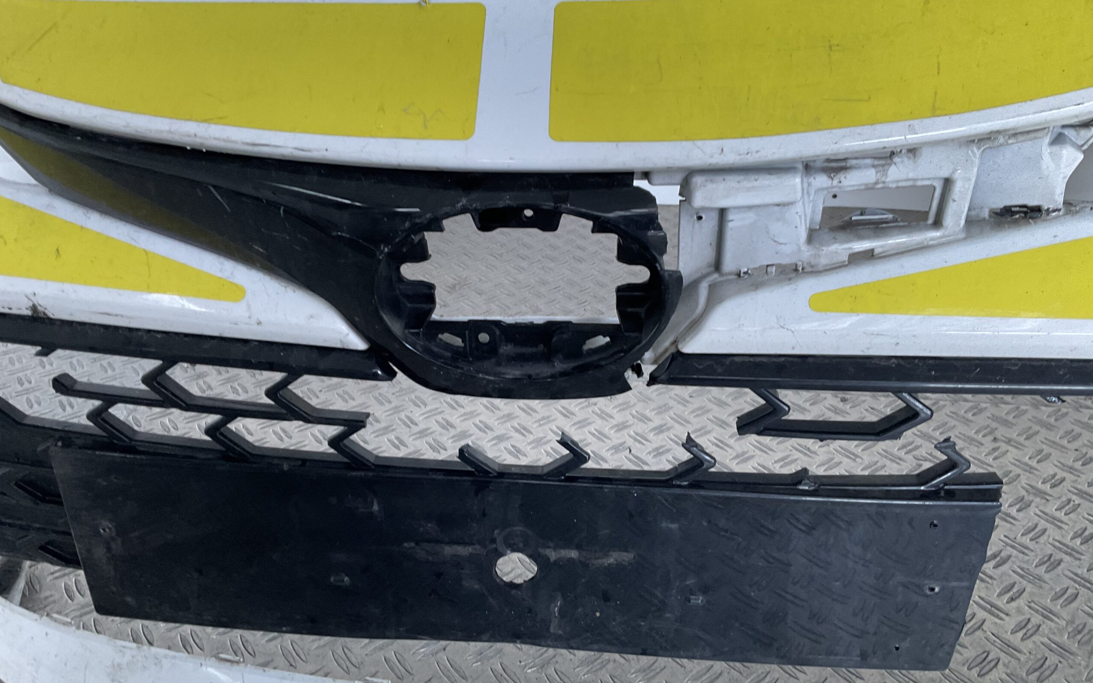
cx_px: 543
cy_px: 351
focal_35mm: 31
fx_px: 923
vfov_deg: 40.6
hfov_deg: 61.2
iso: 64
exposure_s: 1/50
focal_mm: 3
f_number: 1.8
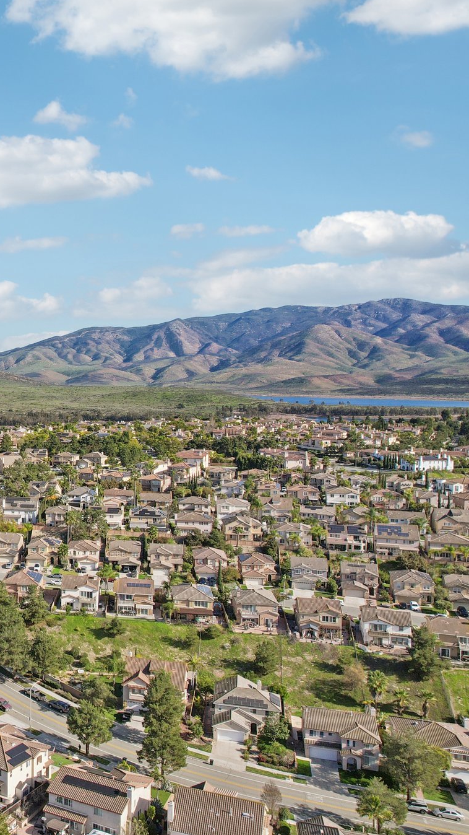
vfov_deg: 56.6
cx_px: -114
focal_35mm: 35
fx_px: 774
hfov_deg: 28.6
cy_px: 418
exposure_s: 1/1500
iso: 110
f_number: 2.8
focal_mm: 8.4
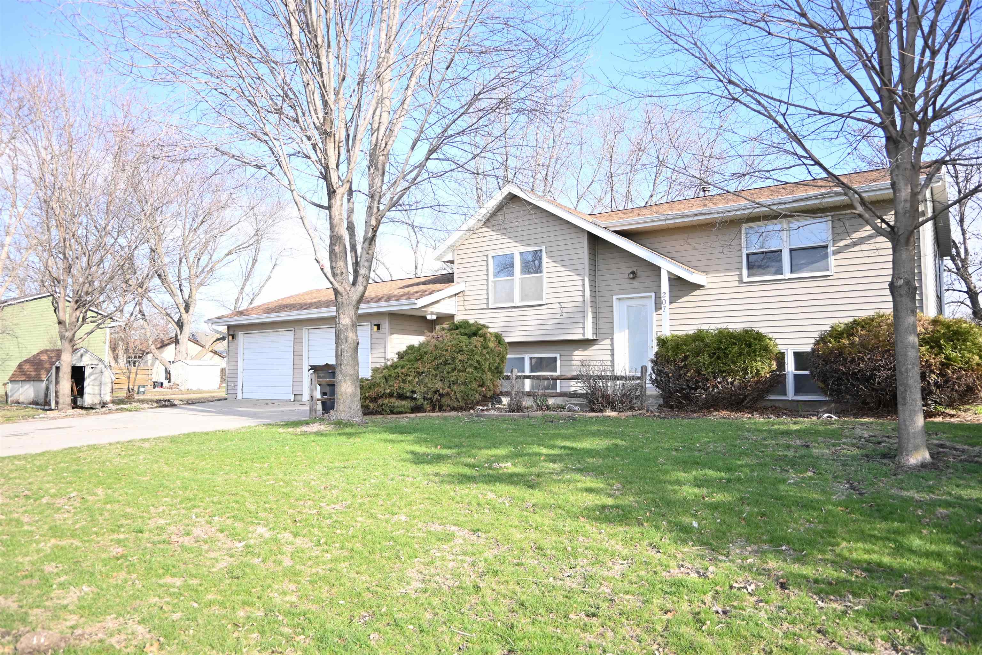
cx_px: 491
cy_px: 328
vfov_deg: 53.1
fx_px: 655
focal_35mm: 24
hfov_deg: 73.7
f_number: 3.5
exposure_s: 1/400
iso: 160
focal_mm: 16
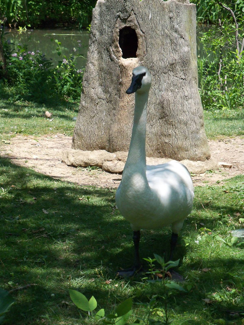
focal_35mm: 124
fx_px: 1165
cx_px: 122
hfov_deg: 12.0
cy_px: 162
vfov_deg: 15.9
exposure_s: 1/640
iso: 400
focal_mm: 21.9
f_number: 7.5
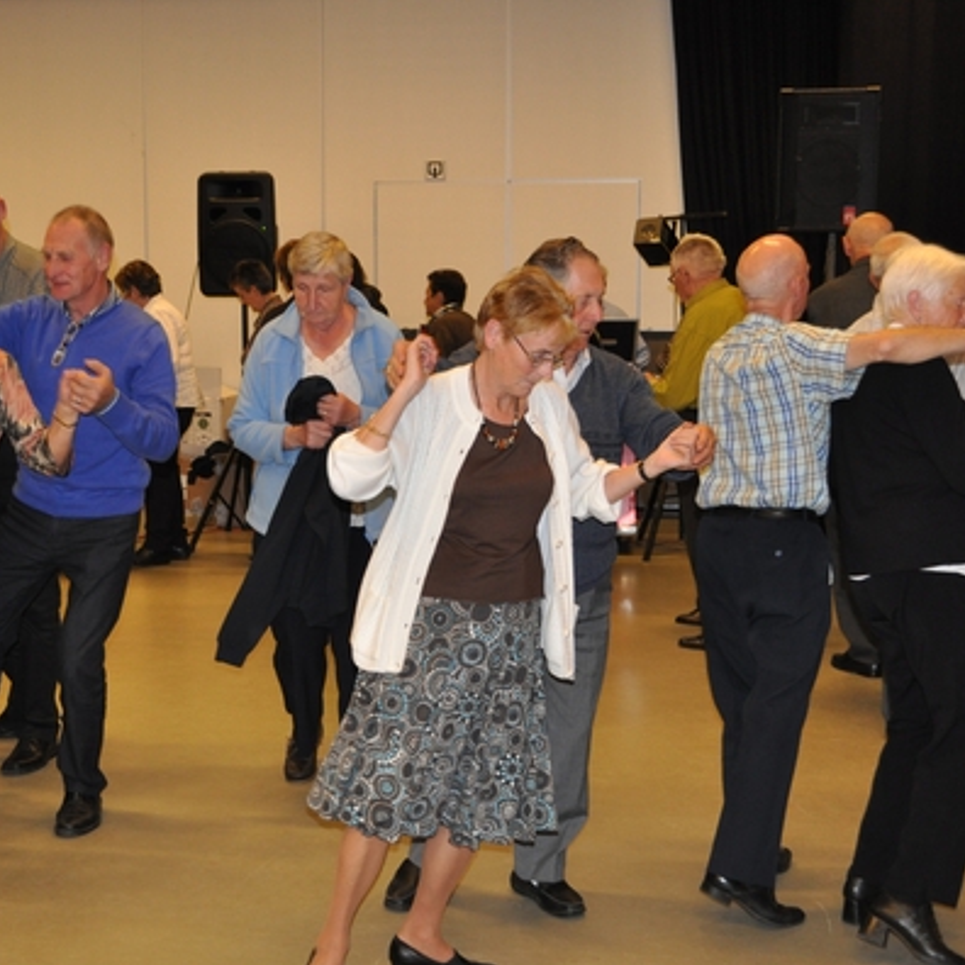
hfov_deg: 31.6
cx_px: 412
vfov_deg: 31.6
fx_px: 1703
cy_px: 482
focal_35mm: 54
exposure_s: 1/60
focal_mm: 28
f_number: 4.5
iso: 800
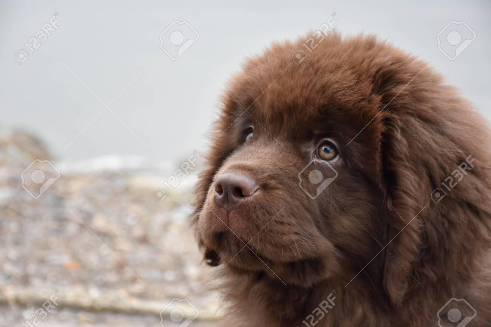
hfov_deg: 19.5
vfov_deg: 13.0
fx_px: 1432
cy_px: 164
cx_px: 246
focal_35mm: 105
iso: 1600
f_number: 5
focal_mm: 70
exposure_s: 1/400
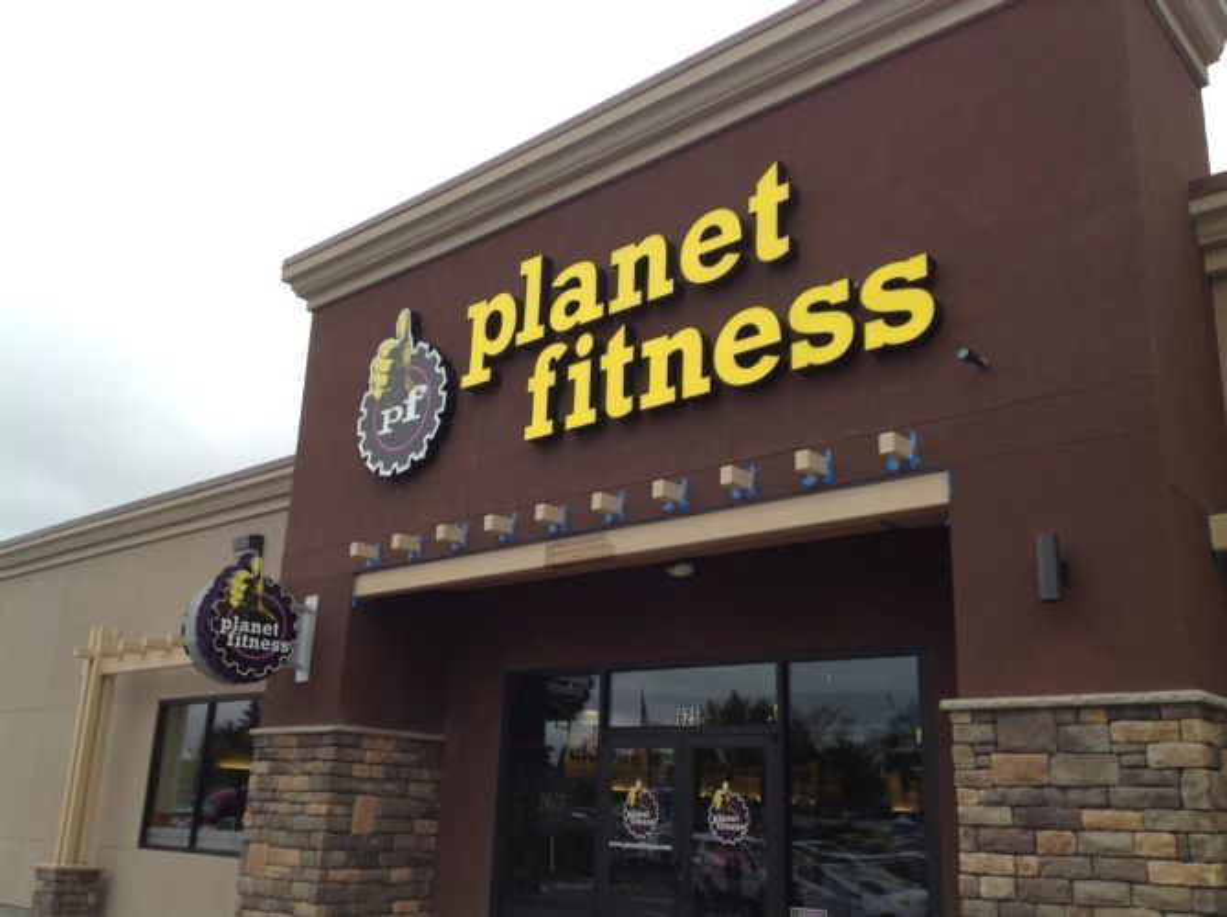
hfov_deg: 52.7
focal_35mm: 35
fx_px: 1239
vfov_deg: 40.6
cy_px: 458
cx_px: 614
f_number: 2.4
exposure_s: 1/420
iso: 50
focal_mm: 4.28
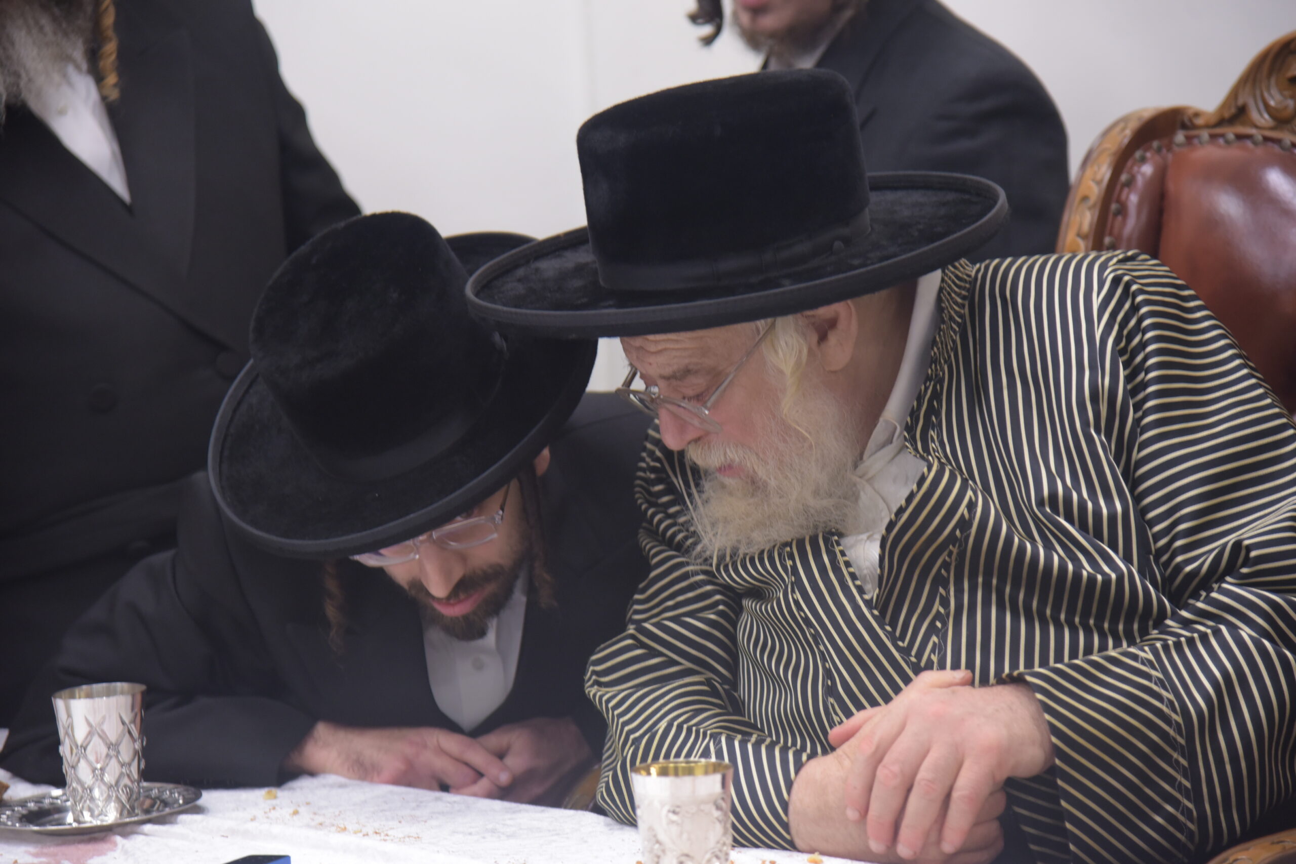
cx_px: 648
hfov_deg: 19.5
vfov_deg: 13.0
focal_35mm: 105
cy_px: 432
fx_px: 3780
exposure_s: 1/160
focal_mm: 105
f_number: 4.5
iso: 2000
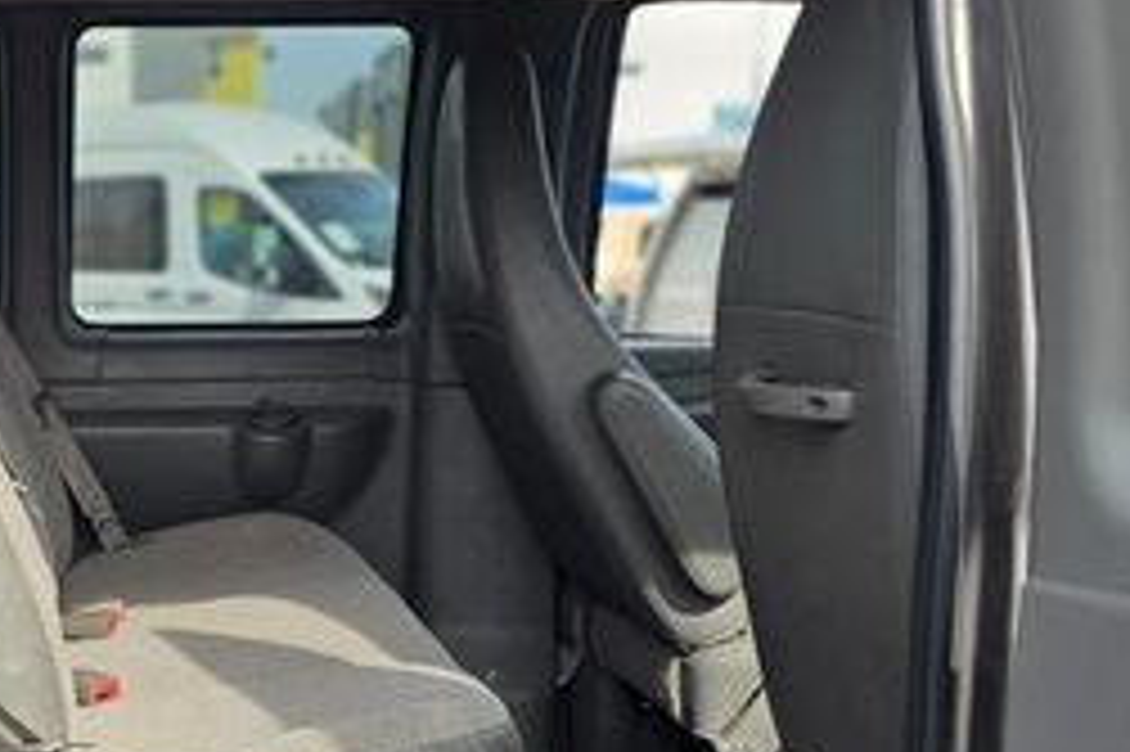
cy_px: 522
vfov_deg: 22.1
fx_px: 1913
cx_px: 0
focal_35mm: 61
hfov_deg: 30.6
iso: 80
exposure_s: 1/2572
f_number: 1.7
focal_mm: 6.3
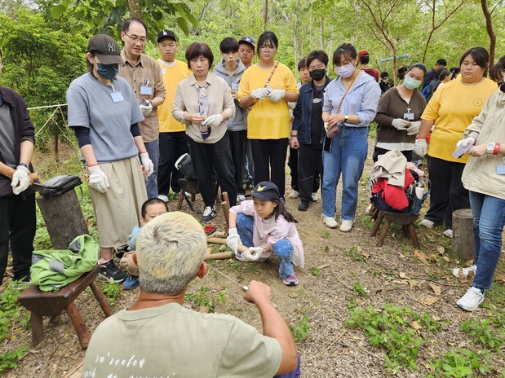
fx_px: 379
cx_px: 254
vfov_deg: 53.0
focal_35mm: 26
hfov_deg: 67.3
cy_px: 197
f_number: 1.8
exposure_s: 1/137
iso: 25
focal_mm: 5.4
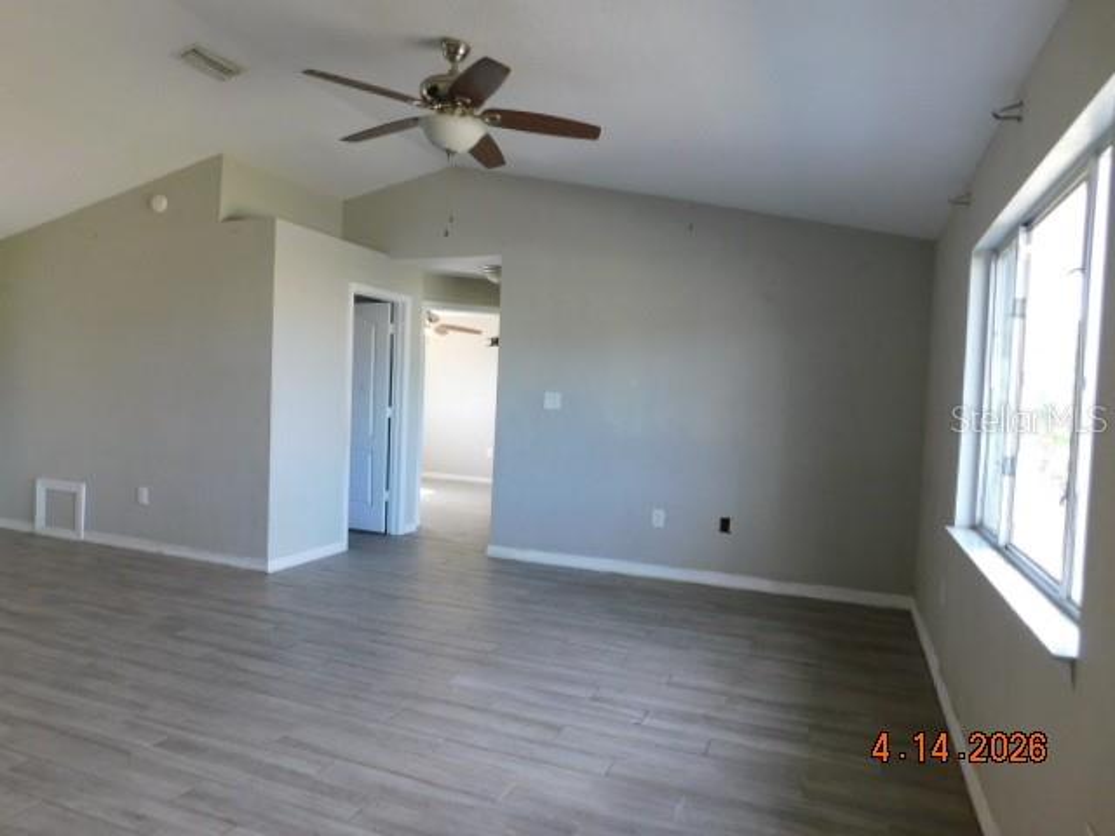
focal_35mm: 23
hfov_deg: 73.9
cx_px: 558
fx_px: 741
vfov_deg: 58.9
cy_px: 418
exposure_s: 1/30
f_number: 3
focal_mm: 4
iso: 125
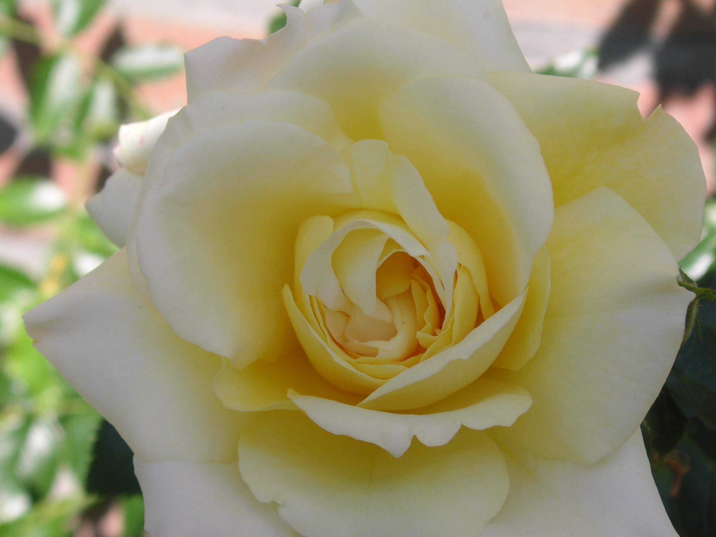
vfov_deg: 16.8
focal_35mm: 88
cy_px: 268
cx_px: 358
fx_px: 1820
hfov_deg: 22.3
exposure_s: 1/250
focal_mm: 14.6
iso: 50
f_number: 4.7
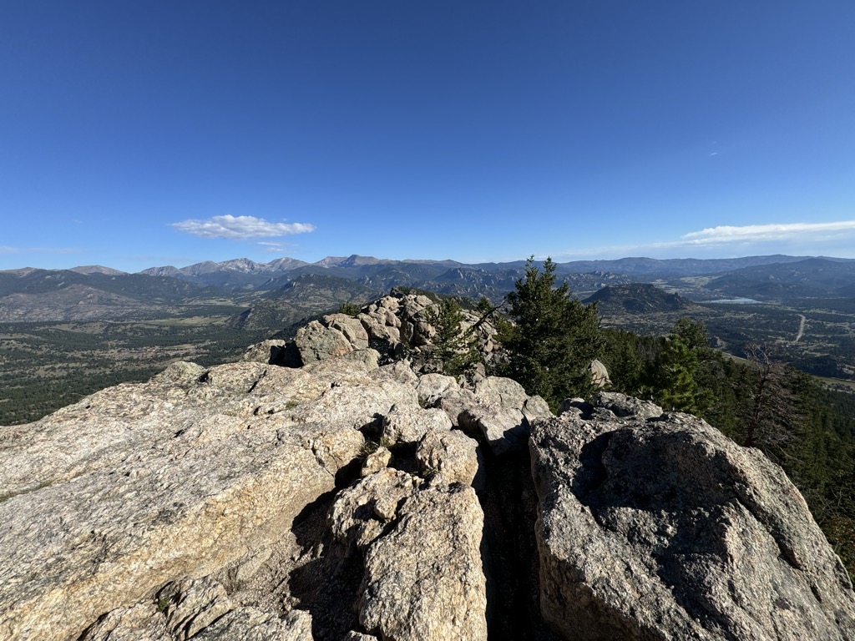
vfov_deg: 85.7
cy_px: 320
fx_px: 346
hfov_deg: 102.1
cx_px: 428
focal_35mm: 14
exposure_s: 1/2146
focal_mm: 2.22
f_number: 2.2
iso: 40
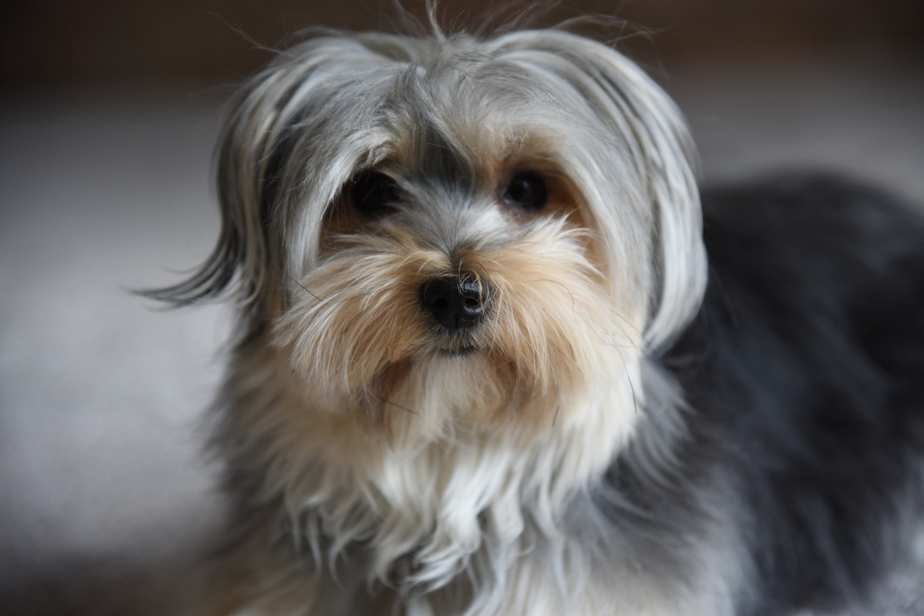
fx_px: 2824
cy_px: 308
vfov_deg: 12.5
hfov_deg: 18.6
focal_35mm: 110
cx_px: 462
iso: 400
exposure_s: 1/125
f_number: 4
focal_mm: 110
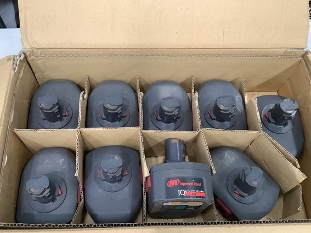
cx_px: 154
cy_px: 126
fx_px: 314
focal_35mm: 35
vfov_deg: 40.7
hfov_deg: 52.6
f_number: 2.4
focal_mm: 3.3
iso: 250
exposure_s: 1/50
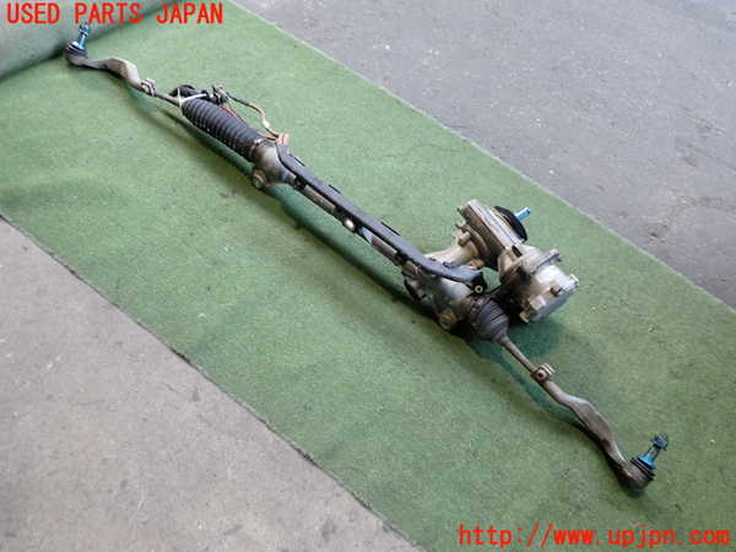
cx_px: 368
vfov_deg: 46.8
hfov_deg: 60.0
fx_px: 638
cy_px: 276
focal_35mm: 30
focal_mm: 5.4
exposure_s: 1/50
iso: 200
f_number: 2.3
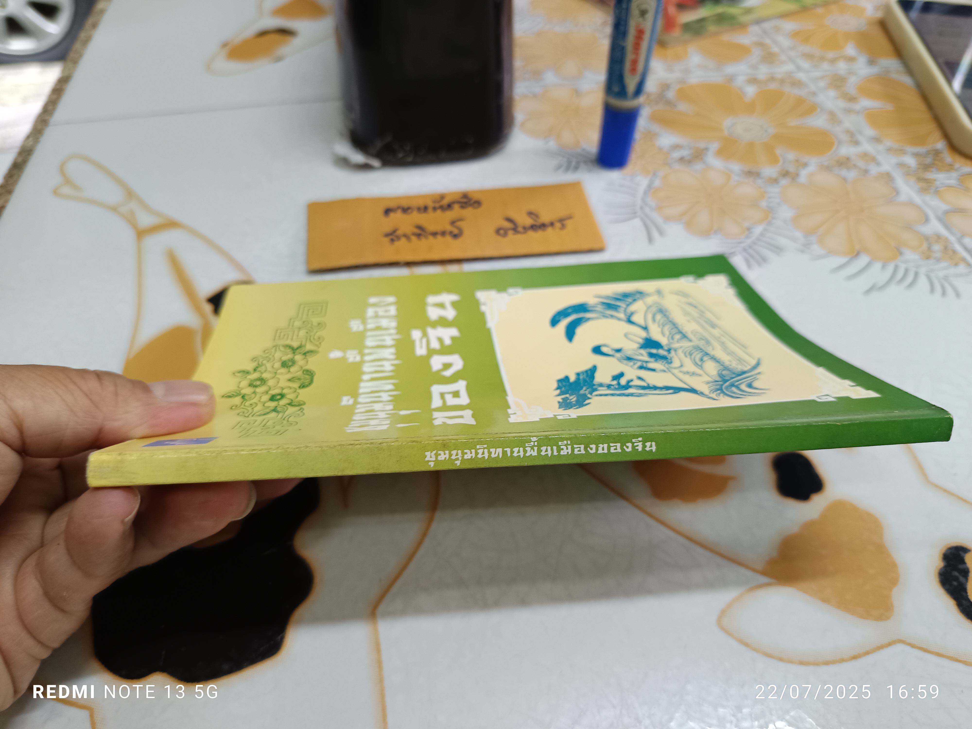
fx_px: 674
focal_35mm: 24
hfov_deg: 71.6
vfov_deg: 56.8
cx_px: 486
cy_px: 364
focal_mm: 5.31
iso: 833
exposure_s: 1/33.3
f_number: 1.7
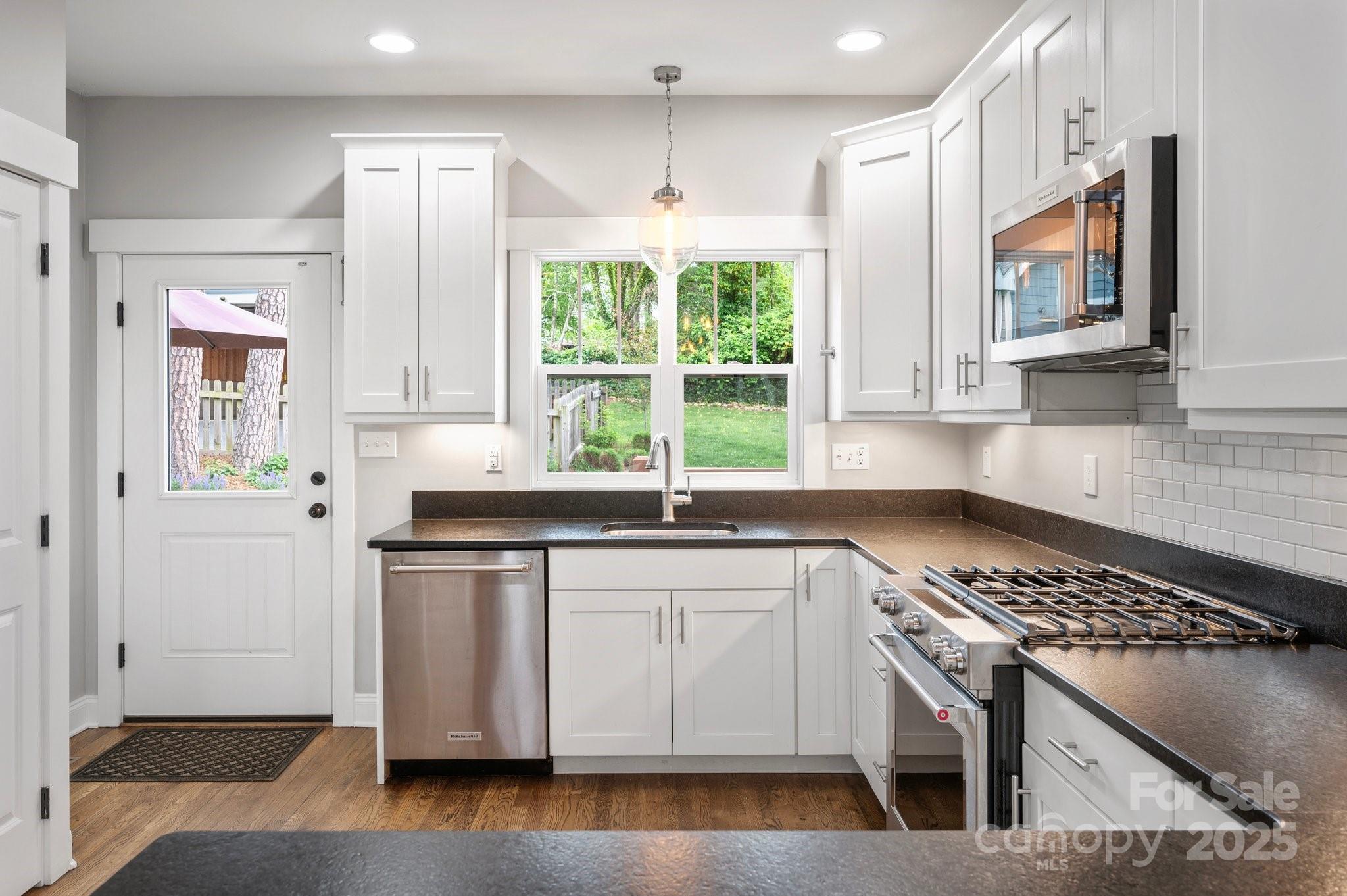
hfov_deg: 76.1
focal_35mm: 23
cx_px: 674
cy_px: 448
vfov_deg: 55.0
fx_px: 860
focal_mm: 23
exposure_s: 1/20
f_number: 8
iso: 200
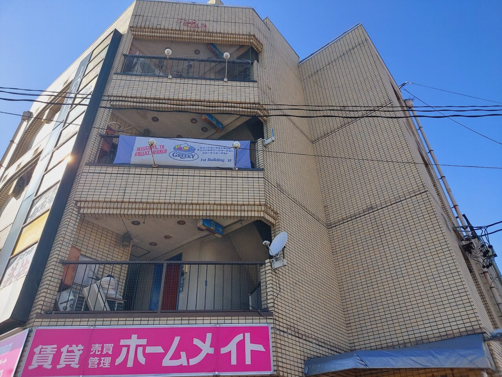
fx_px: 363
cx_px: 251
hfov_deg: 69.4
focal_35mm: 25
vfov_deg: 54.9
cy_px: 188
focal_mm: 4.6
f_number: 2
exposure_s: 1/664
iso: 50
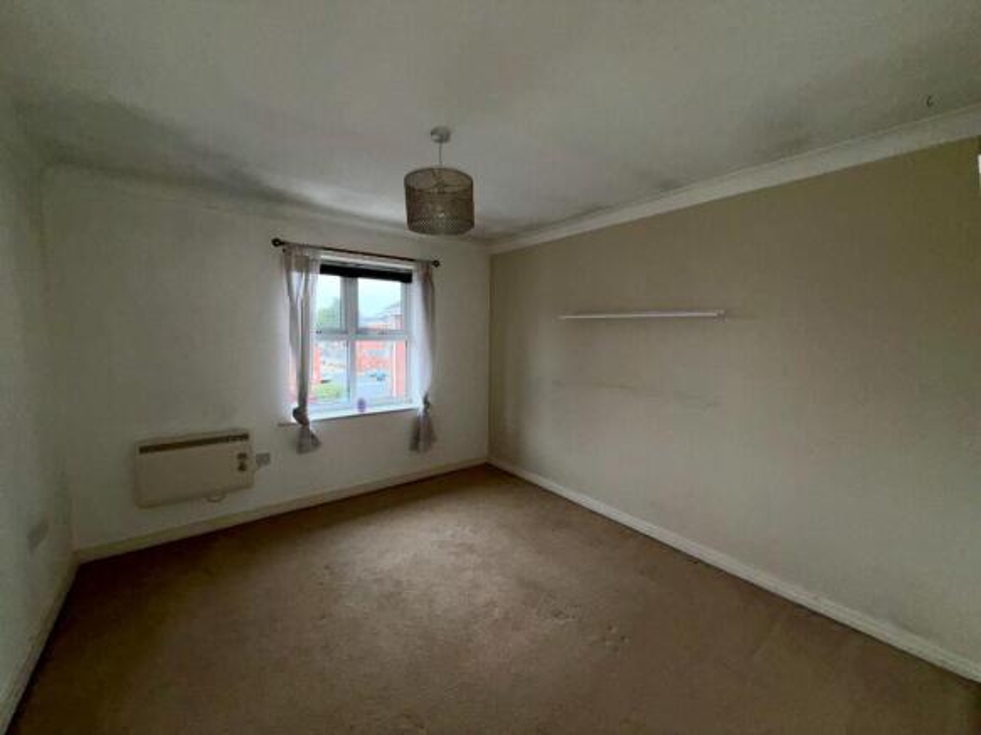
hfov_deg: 102.1
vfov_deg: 85.7
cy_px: 368
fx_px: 397
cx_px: 490
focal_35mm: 14
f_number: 2.2
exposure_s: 1/62
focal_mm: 2.22
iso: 64
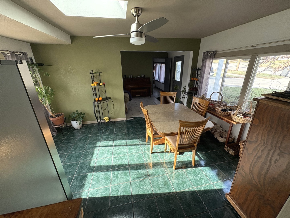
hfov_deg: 102.1
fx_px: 117
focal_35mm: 14
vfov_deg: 85.7
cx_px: 145
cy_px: 109
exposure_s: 1/99
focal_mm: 2.22
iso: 160
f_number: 2.2
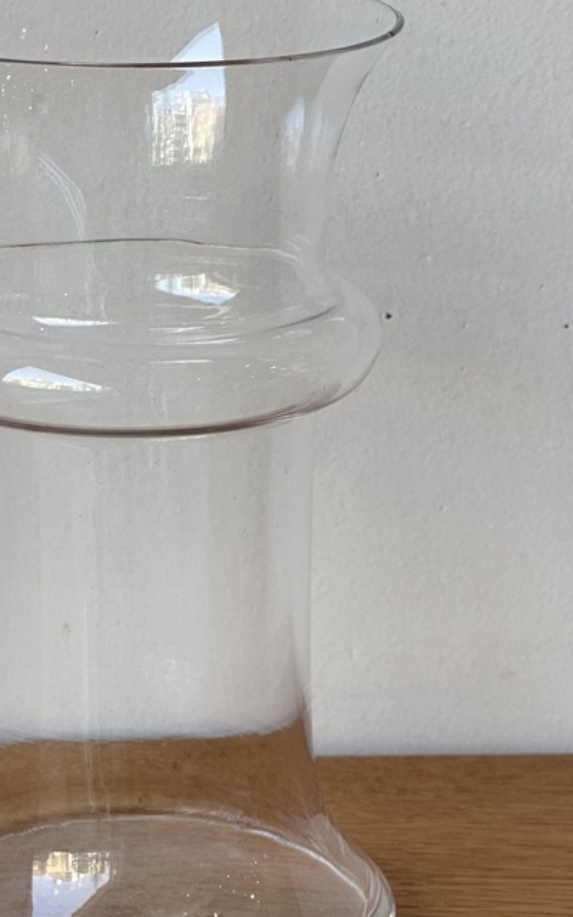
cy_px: 496
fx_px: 3823
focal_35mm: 153
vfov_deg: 13.7
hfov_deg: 8.6
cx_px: 163
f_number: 2.8
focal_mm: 9
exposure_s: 1/120
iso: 80
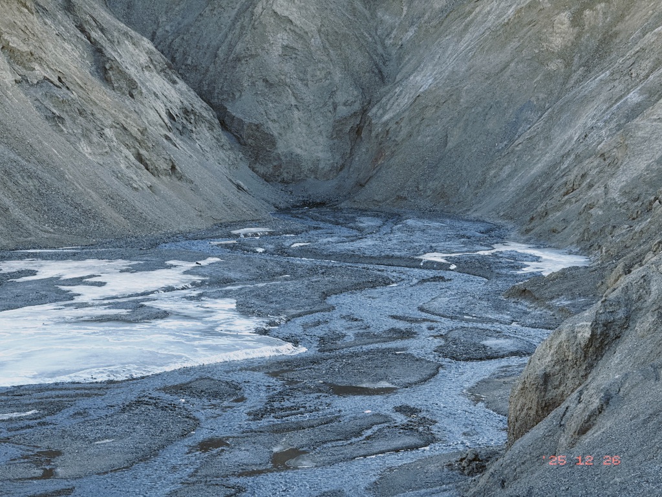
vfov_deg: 12.3
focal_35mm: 120
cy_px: 248
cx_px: 331
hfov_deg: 16.4
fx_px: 2295
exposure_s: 1/195
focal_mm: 15.66
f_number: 2.8
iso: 40
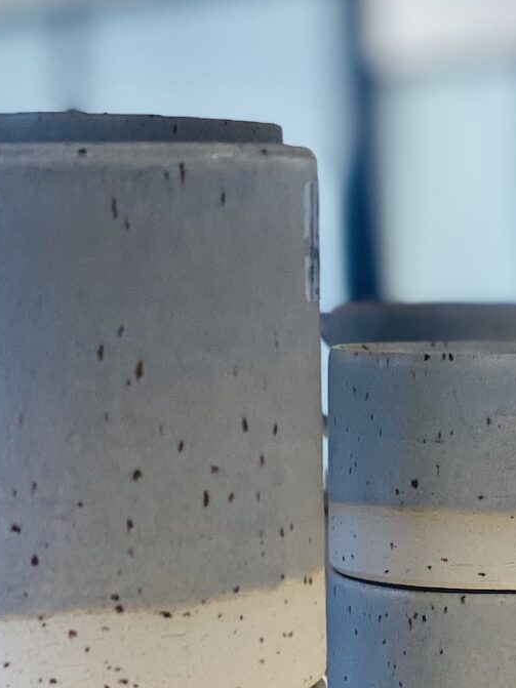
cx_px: 547
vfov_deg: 16.3
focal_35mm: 119
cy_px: 663
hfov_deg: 12.3
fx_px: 2366
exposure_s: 1/100
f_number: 2
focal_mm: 6
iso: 100
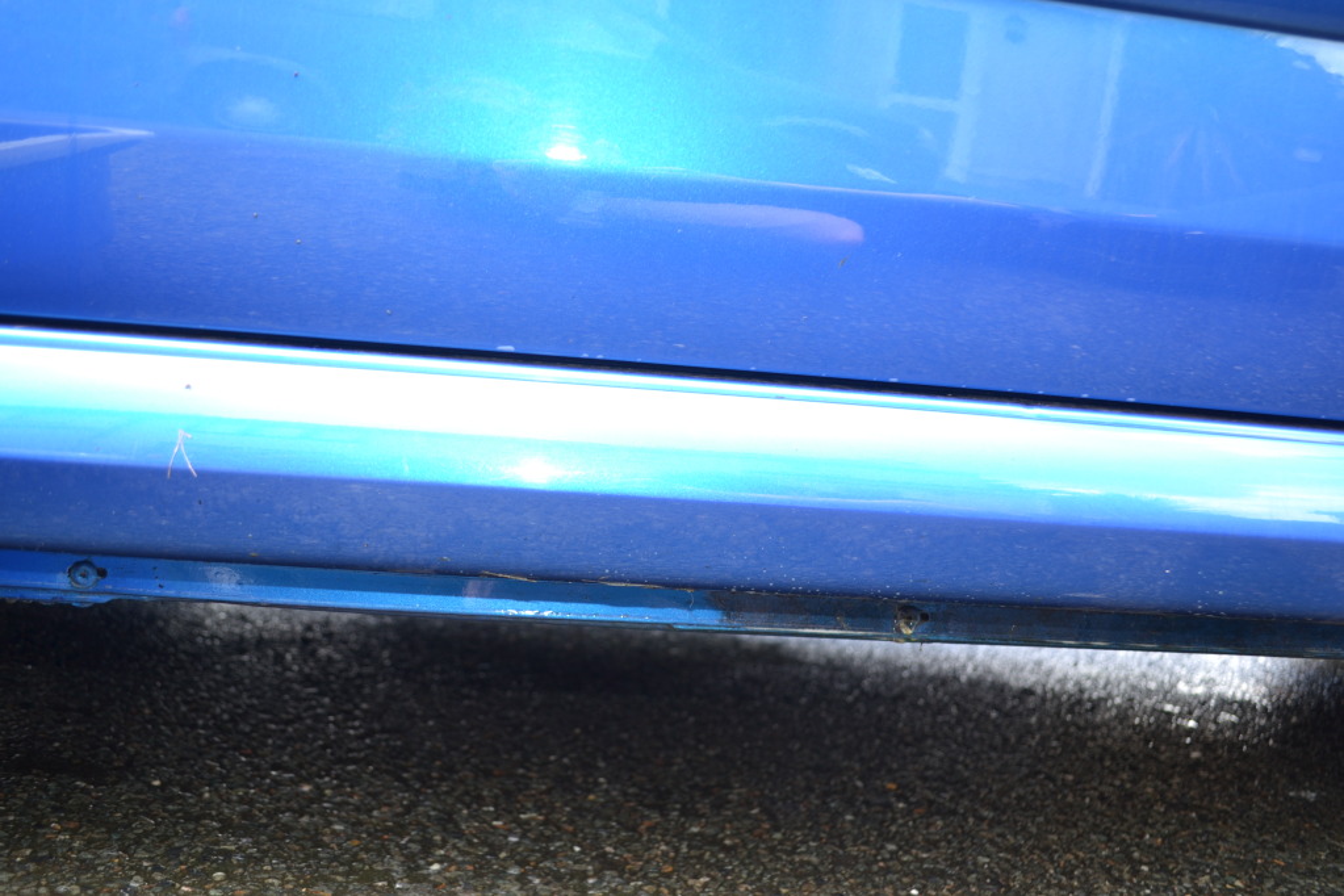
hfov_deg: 61.9
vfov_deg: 43.6
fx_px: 1120
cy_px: 448
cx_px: 672
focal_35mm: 30
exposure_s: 1/30
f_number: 3.8
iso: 100
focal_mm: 20
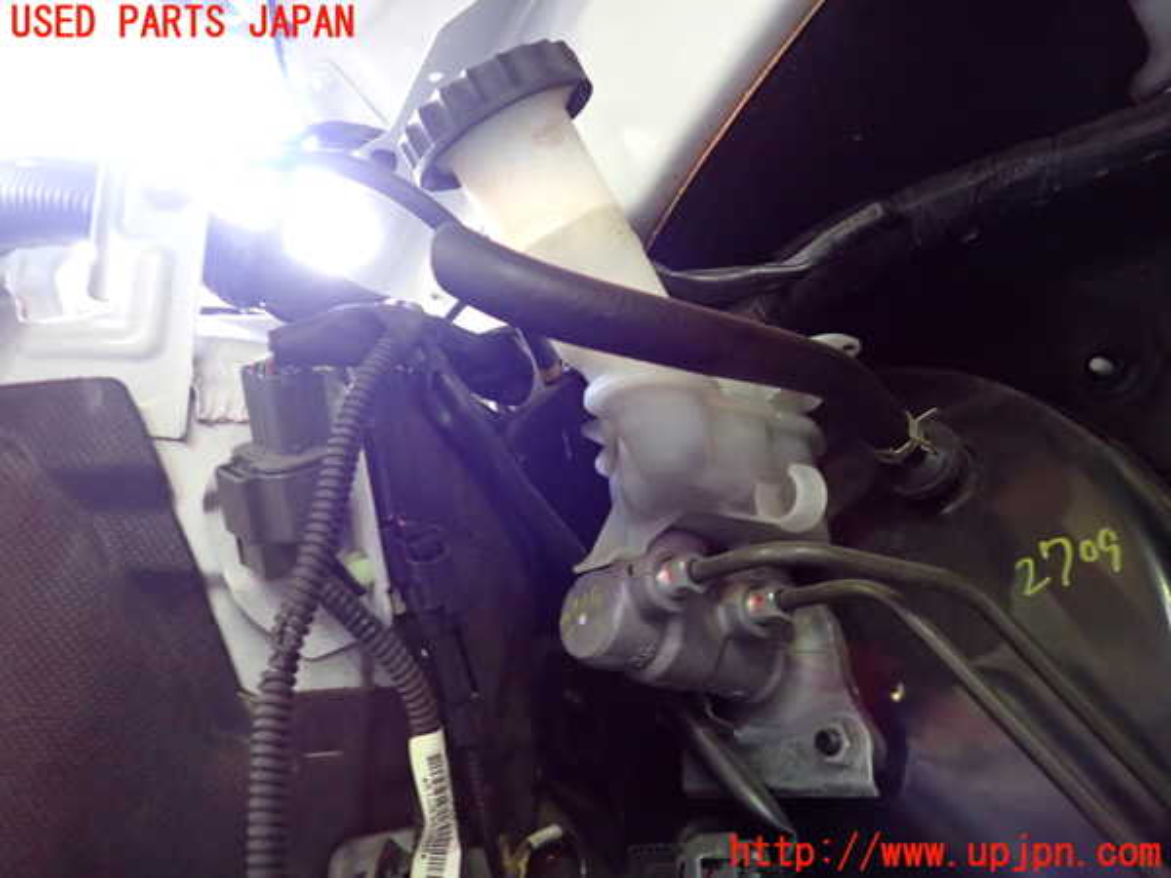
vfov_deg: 54.9
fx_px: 846
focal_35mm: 25
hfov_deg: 69.4
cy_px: 439
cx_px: 586
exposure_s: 1/30
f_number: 2
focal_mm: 4.5
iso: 640
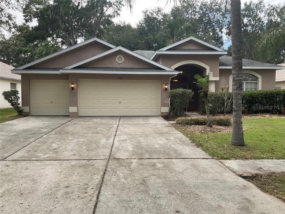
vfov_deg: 48.2
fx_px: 239
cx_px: 142
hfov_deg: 61.7
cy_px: 107
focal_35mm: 29
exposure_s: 1/274
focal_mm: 3
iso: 16
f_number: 1.8
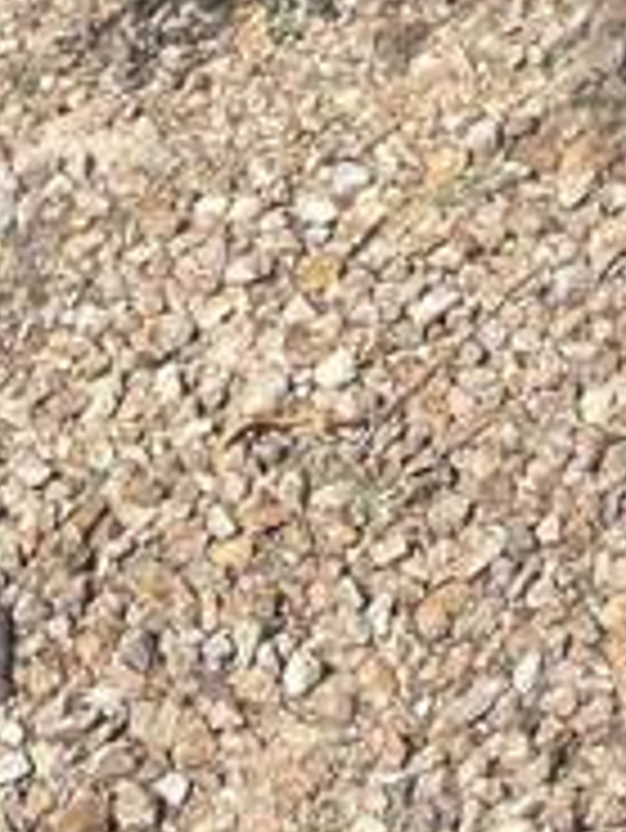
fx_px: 3251
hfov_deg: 10.3
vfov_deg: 12.4
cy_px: -985
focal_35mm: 135
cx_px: 1184
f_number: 1.6
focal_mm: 5.1
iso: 32
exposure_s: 1/1767
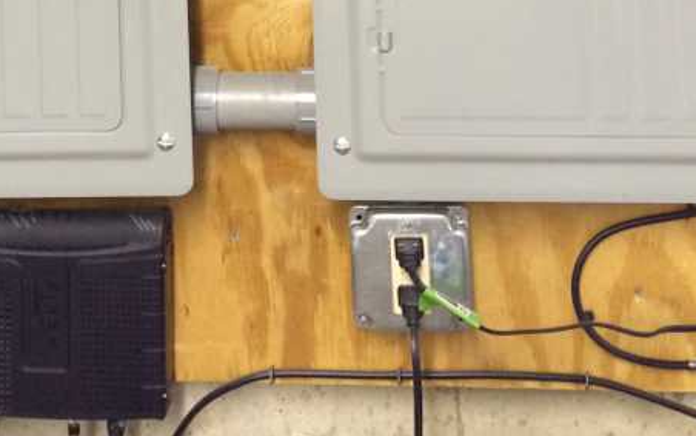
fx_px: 1290
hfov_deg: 30.0
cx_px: 251
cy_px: -319
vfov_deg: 16.4
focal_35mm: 68
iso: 200
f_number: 2.2
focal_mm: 4.15
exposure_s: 1/30
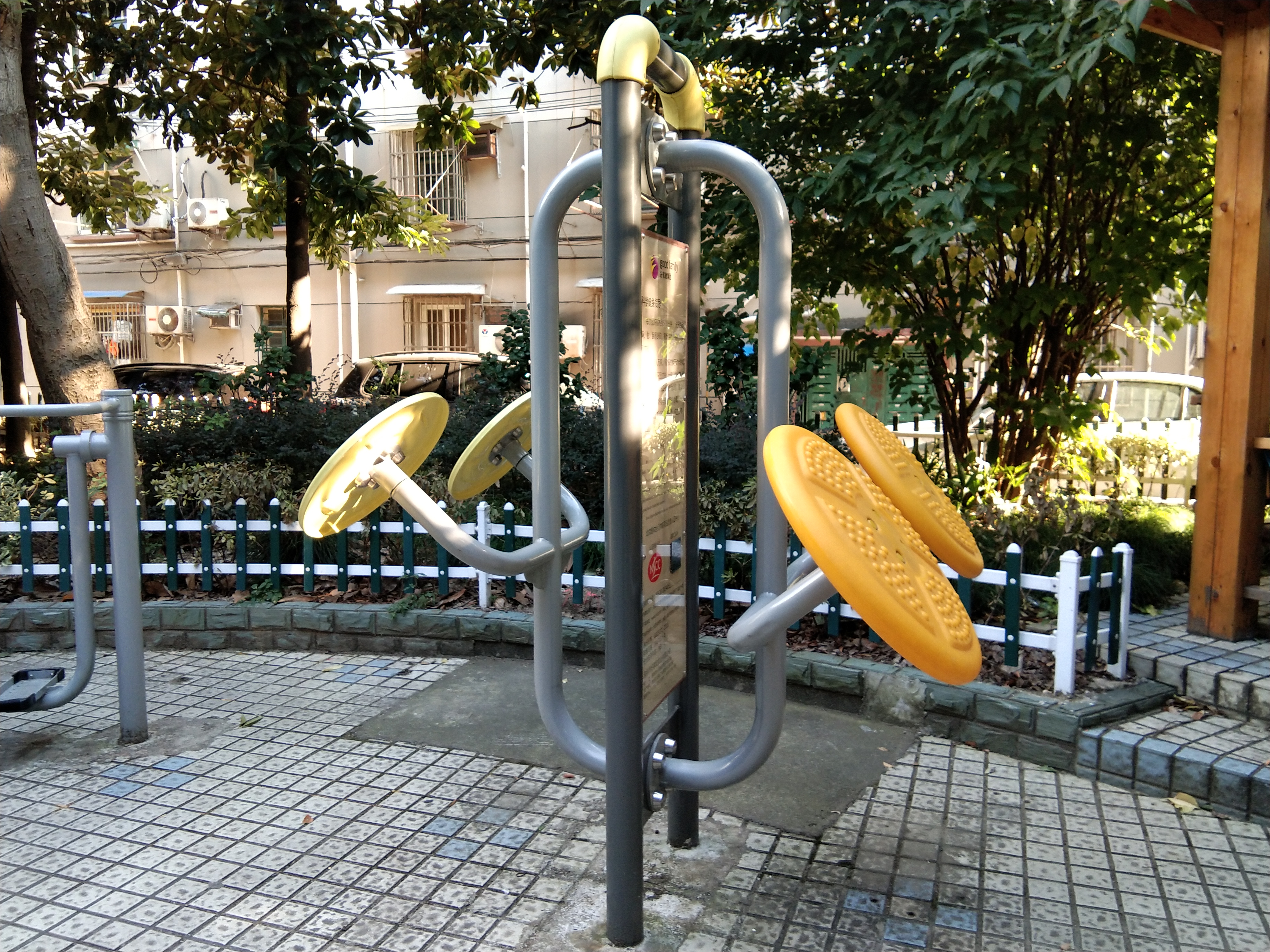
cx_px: 635
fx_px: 1137
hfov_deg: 58.4
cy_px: 476
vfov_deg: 45.4
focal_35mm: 31
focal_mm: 3.69
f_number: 2.2
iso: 80
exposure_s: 1/50
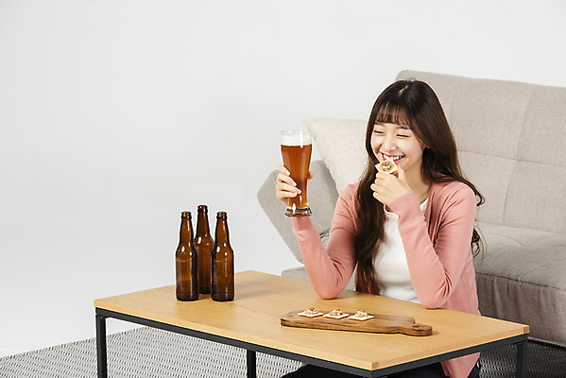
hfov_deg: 14.1
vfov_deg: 9.5
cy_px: 189
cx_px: 283
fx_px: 2281
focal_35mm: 145
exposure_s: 1/125
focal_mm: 145
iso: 100
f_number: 11
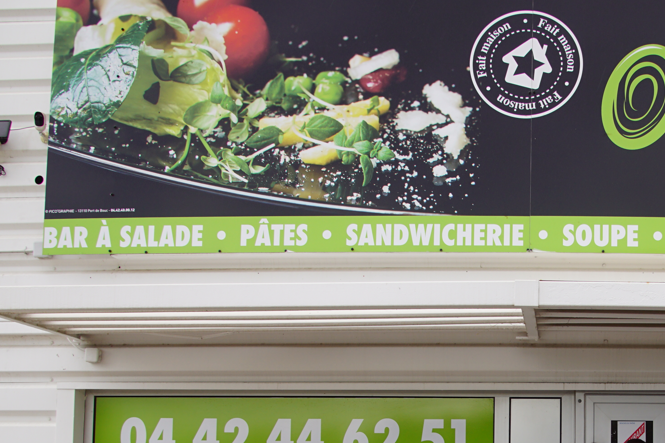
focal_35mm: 49
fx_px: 905
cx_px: 549
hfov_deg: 38.5
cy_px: 399
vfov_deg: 26.6
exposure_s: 1/100
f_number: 6.3
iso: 100
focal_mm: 16
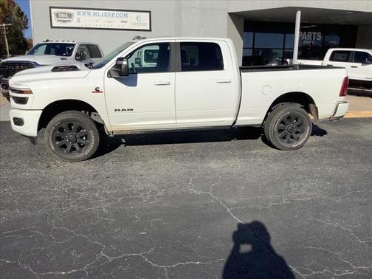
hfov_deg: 58.4
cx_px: 186
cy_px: 140
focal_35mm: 31
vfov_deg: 45.4
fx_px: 333
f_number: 2.4
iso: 25
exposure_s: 1/2717
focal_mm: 3.3
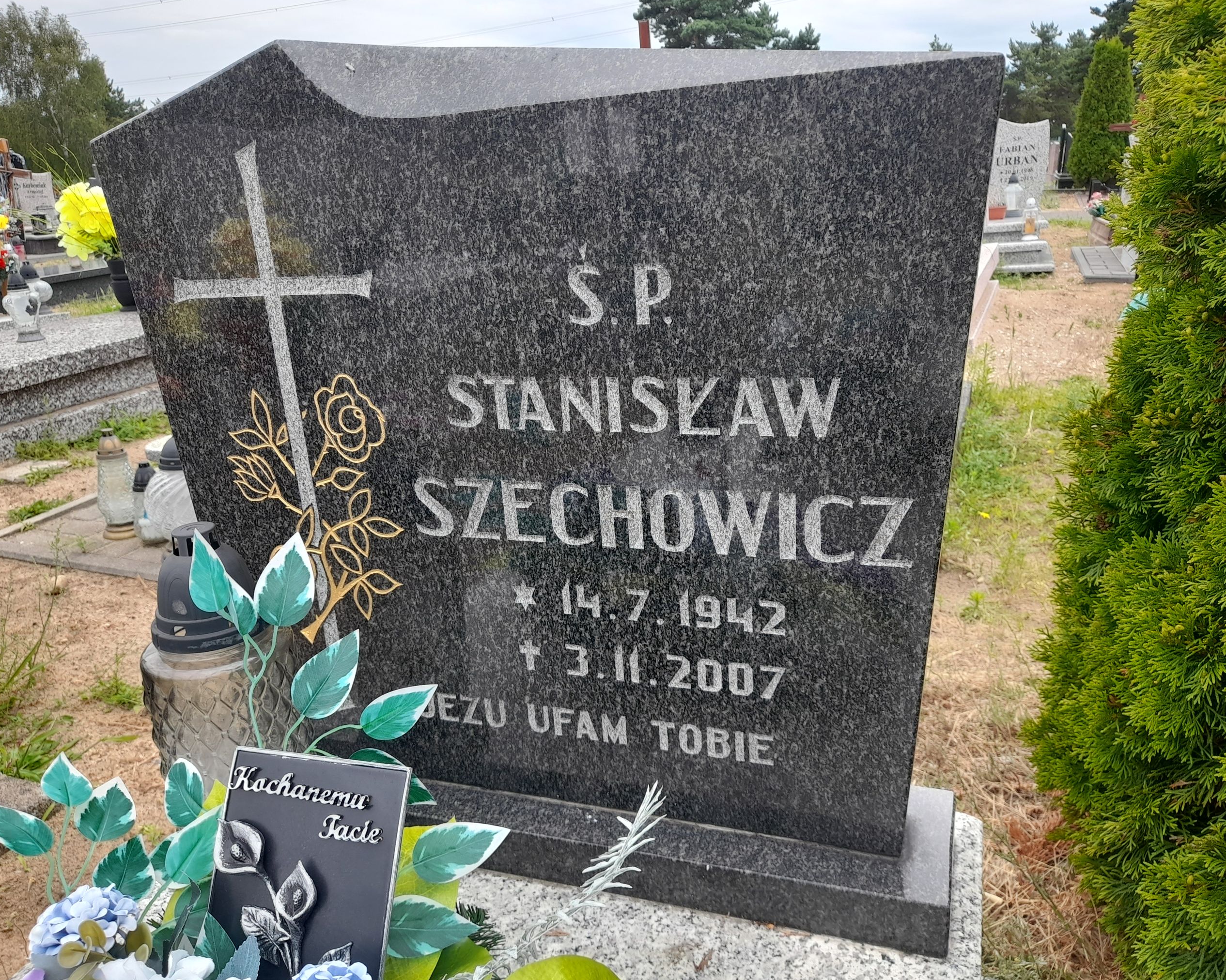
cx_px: 612
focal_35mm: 27
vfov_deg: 53.2
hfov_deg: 64.1
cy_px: 502
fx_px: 980
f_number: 2
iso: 20
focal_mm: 4.6
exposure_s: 1/174
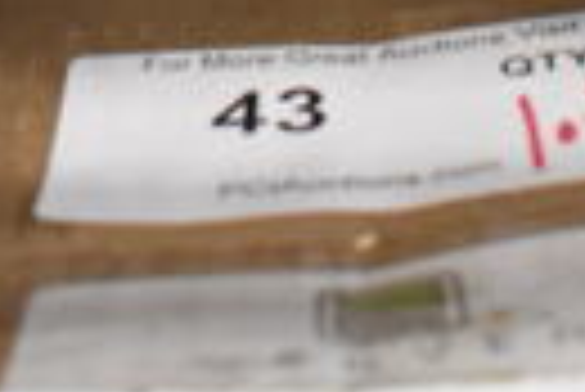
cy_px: -464
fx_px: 2066
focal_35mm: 127
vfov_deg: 9.8
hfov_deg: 16.1
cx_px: 252
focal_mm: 18
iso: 4000
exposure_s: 1/125
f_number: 3.5
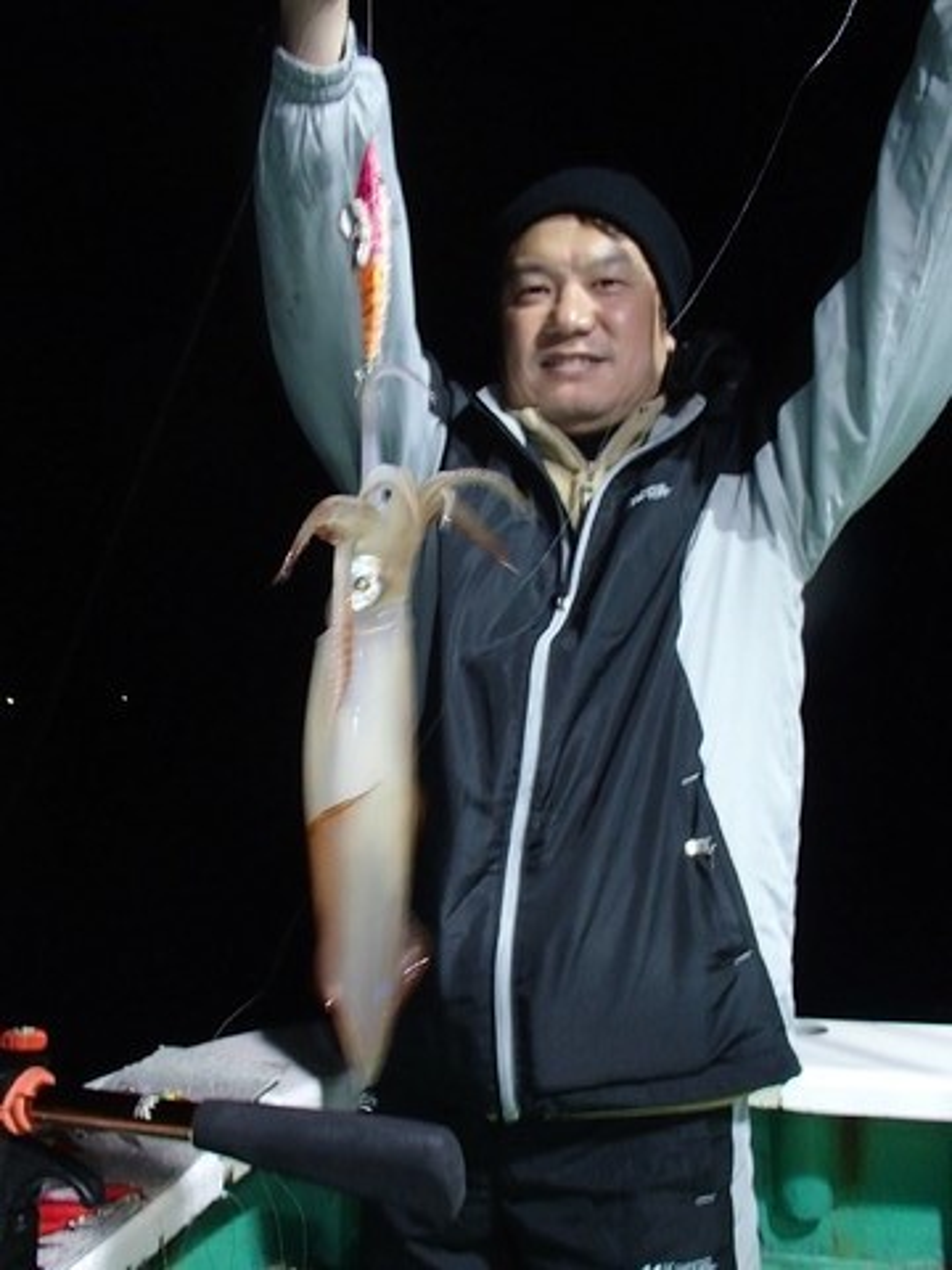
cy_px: 635
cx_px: 476
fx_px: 1027
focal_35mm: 28
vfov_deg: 63.4
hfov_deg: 49.7
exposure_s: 1/30
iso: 400
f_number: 3.9
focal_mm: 5
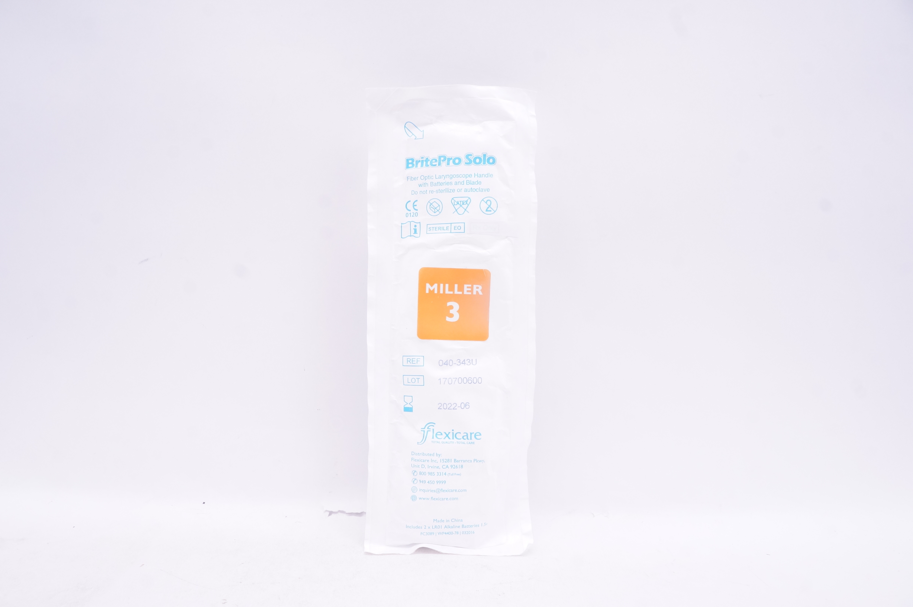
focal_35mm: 27
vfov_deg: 47.8
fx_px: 684
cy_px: 304
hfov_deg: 67.4
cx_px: 456
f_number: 11
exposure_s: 1/30
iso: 800
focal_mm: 18
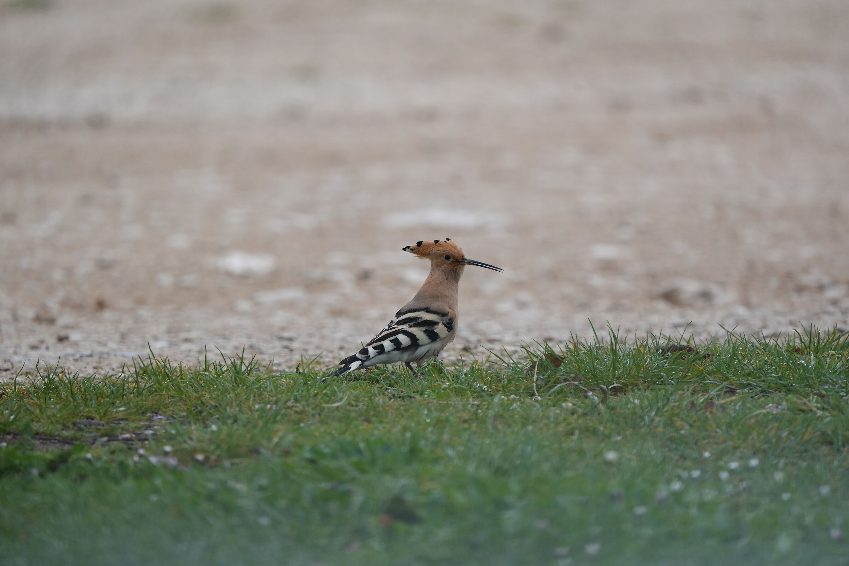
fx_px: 14149
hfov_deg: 3.4
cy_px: 283
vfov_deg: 2.3
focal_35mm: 600
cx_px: 424
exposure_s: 1/1000
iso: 1250
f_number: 6.3
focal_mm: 600
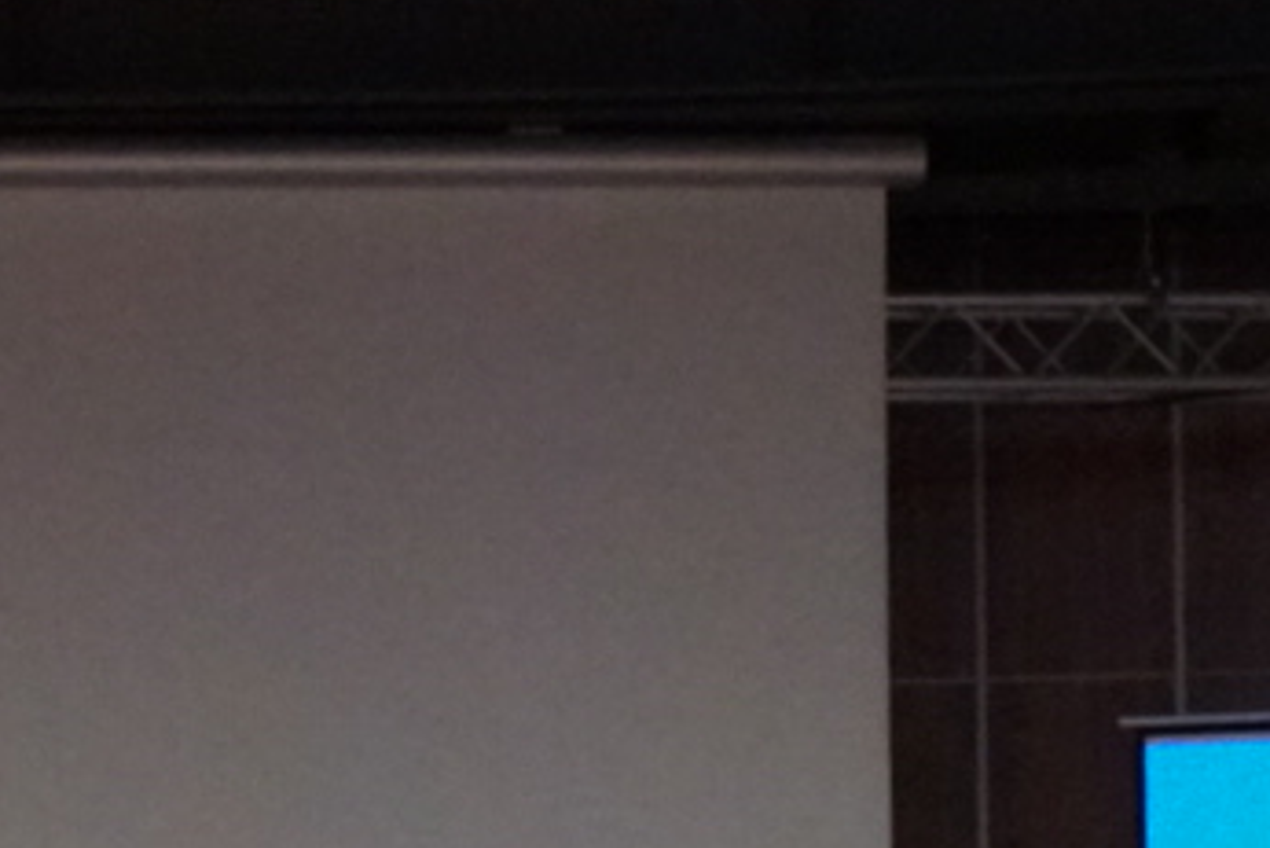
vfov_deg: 8.7
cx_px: -95
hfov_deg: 13.1
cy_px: 1281
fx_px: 5435
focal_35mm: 154
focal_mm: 22
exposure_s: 1/160
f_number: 3.5
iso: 6400
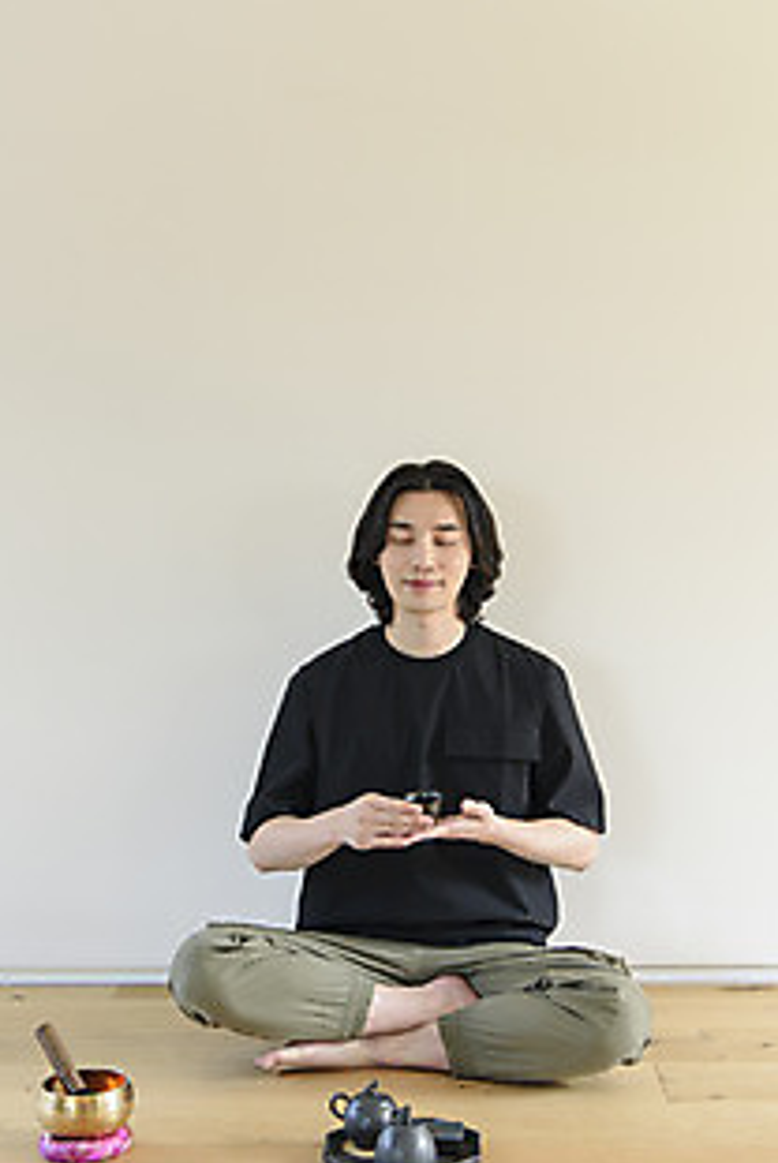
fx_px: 1746
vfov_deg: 36.7
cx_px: 425
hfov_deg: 25.1
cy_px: 460
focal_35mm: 54
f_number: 3.5
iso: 800
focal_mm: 42
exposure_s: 1/200
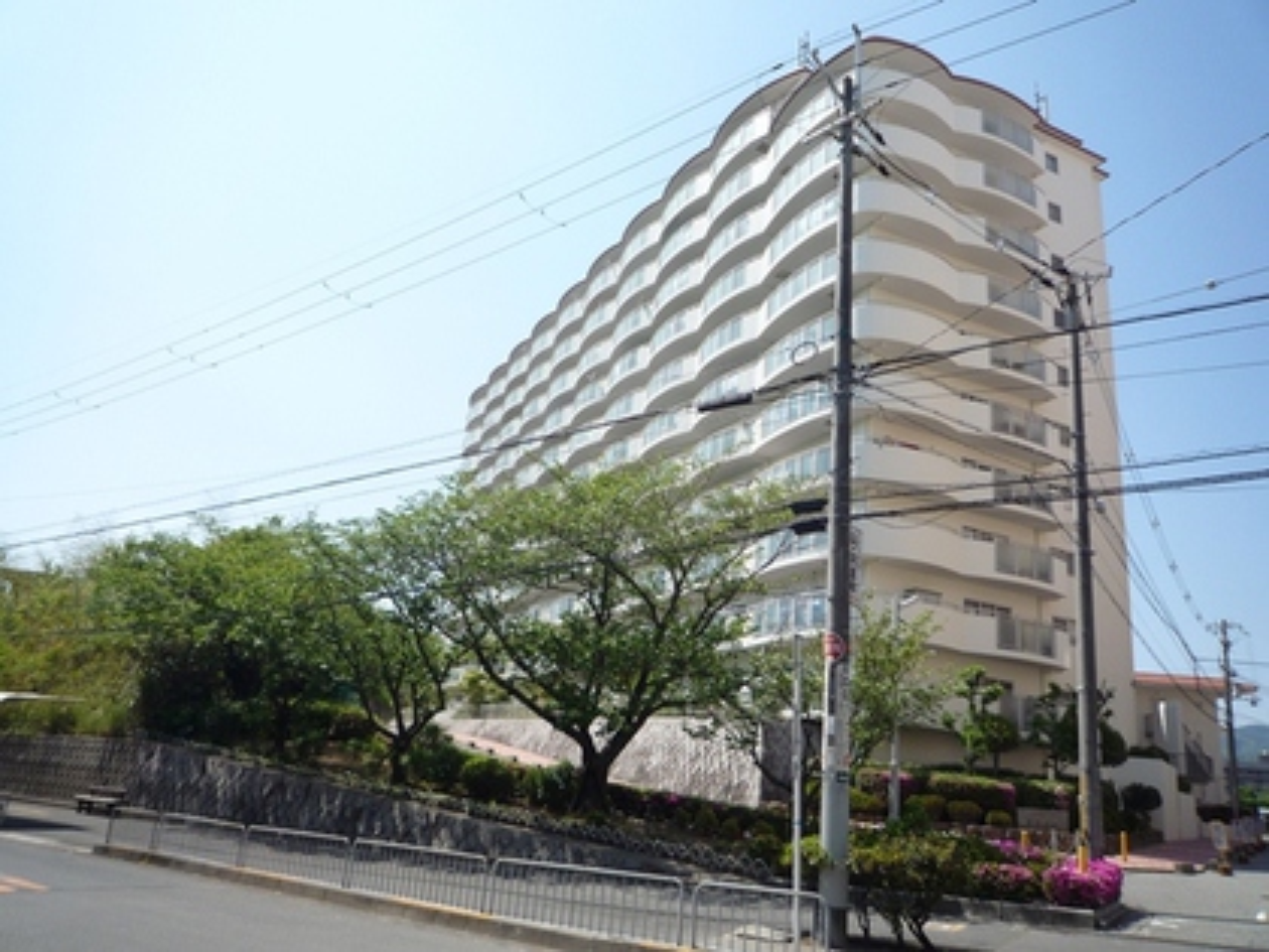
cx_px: 634
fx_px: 916
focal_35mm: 25
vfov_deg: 54.9
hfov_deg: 69.4
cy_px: 476
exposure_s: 1/800
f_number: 4
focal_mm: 4.4
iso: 100
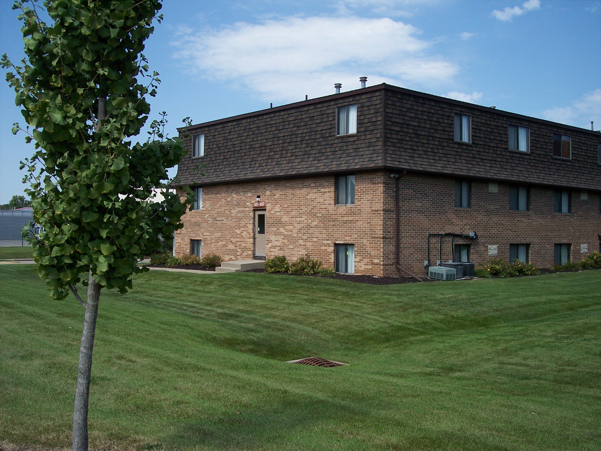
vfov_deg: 36.8
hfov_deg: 47.9
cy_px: 226
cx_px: 300
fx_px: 677
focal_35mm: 39
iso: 100
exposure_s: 1/750
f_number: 4
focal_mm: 8
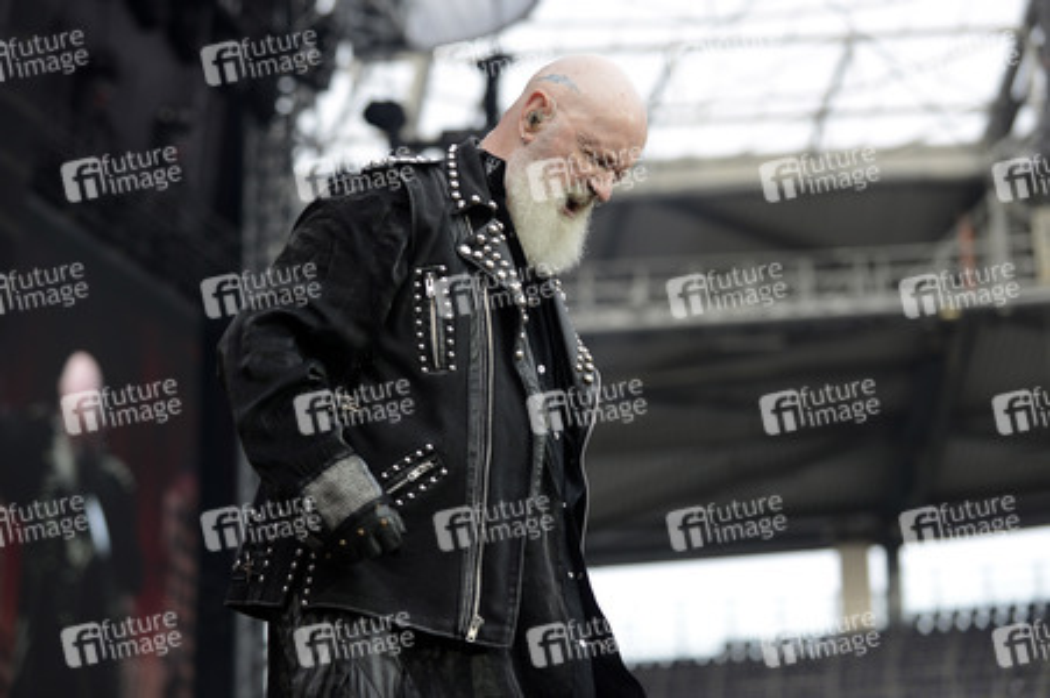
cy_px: 349
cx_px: 525
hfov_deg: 20.8
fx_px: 2856
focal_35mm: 98
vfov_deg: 13.9
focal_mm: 98
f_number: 3.5
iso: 400
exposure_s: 1/800
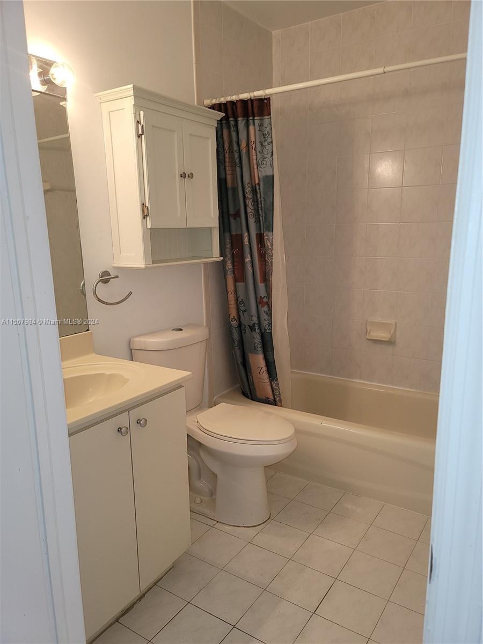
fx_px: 465
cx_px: 242
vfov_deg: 69.4
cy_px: 322
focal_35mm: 25
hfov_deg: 54.9
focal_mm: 7
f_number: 1.8
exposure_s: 1/60
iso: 100
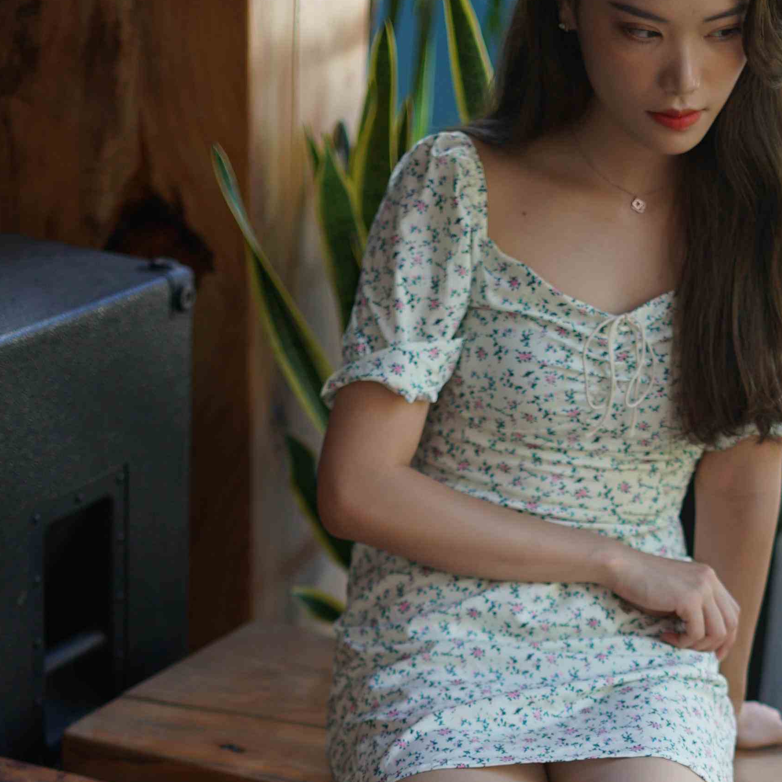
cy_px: 828
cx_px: 582
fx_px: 2709
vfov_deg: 16.0
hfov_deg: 16.3
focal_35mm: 106
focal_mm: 50
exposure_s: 1/400
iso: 250
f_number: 1.8
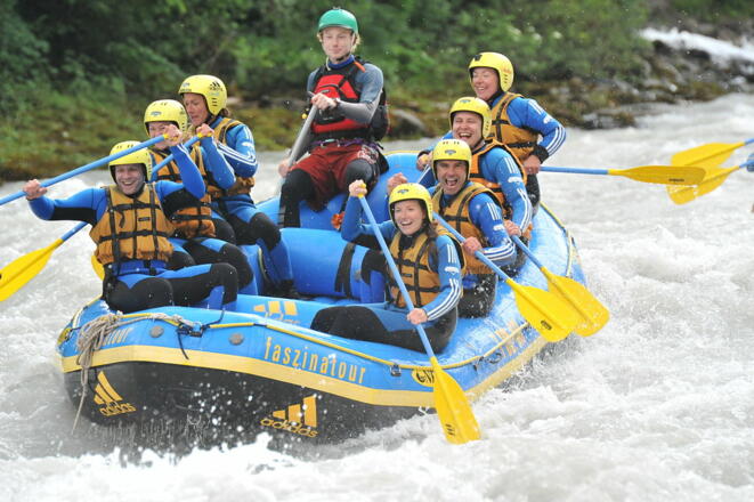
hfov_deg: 6.1
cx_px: 377
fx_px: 7117
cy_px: 251
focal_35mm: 340
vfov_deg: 4.0
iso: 3200
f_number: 8
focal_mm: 340
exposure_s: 1/640
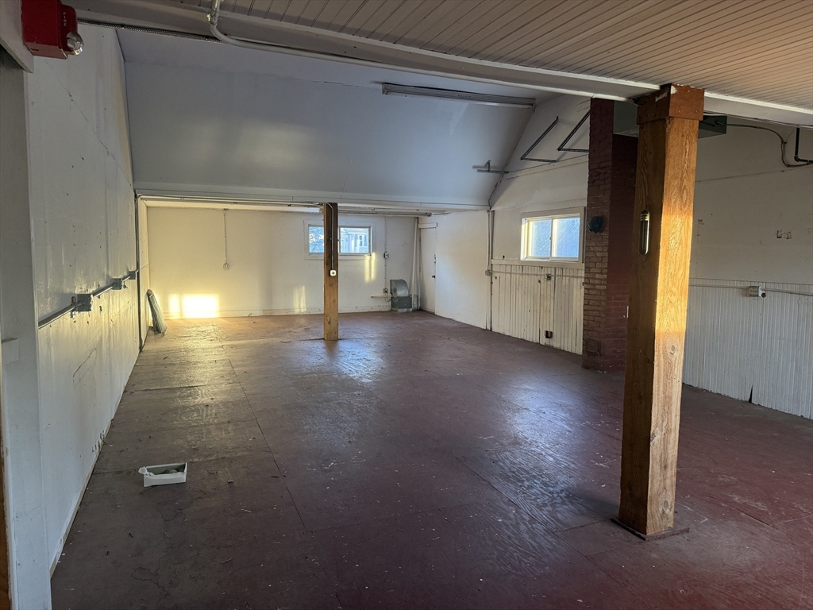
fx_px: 564
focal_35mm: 24
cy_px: 305
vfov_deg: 56.8
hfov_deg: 71.6
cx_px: 406
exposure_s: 1/76
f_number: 1.78
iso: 200
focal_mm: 6.76
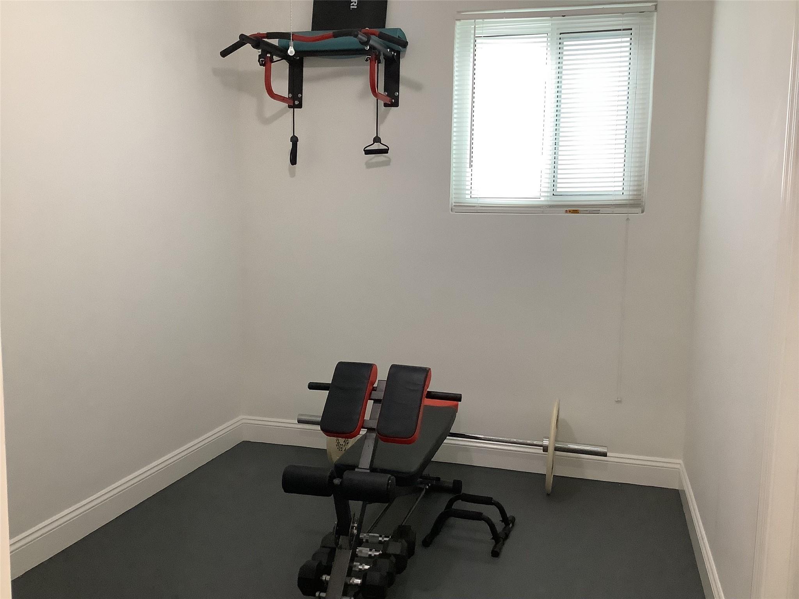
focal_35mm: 31
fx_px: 716
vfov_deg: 45.4
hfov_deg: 58.4
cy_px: 300
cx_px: 400
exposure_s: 1/60
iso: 250
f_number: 2.4
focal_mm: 3.3
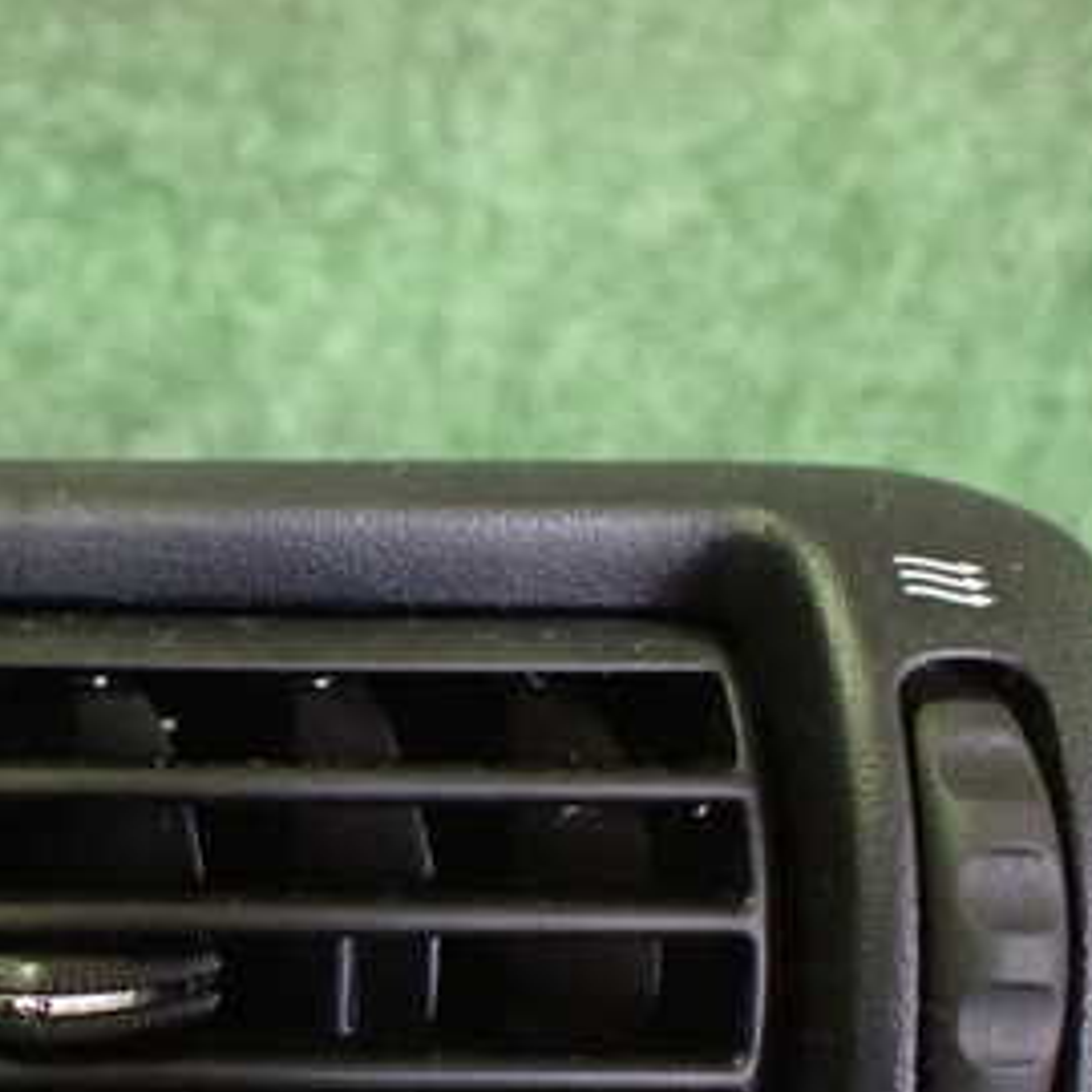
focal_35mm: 59
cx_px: -93
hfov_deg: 26.8
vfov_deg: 28.5
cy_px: 870
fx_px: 2106
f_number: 2.3
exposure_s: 1/30
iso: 1250
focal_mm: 5.4
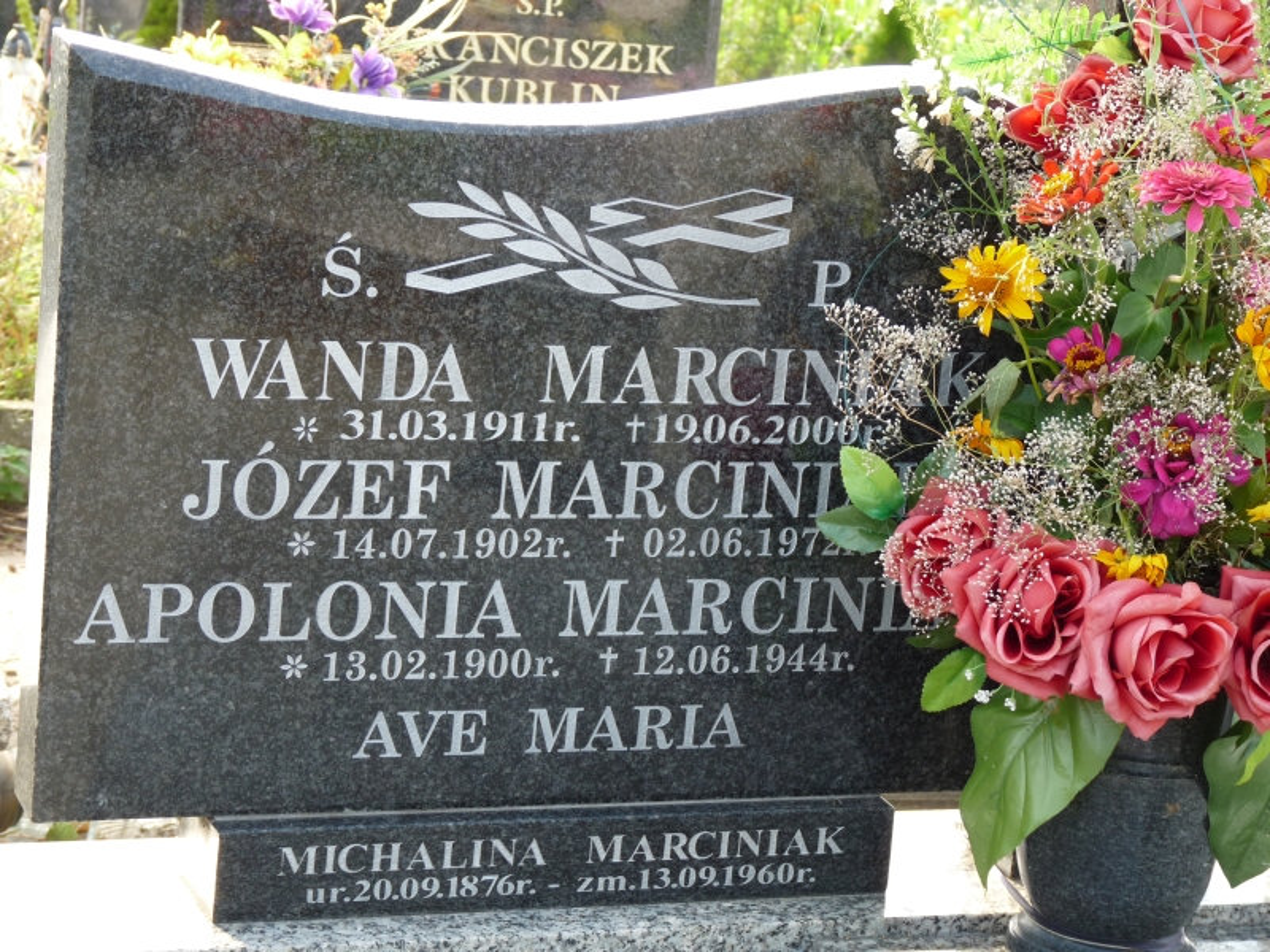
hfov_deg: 20.9
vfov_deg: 15.7
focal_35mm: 94
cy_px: 476
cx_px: 635
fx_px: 3449
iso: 100
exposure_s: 1/80
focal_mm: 16.7
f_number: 3.4
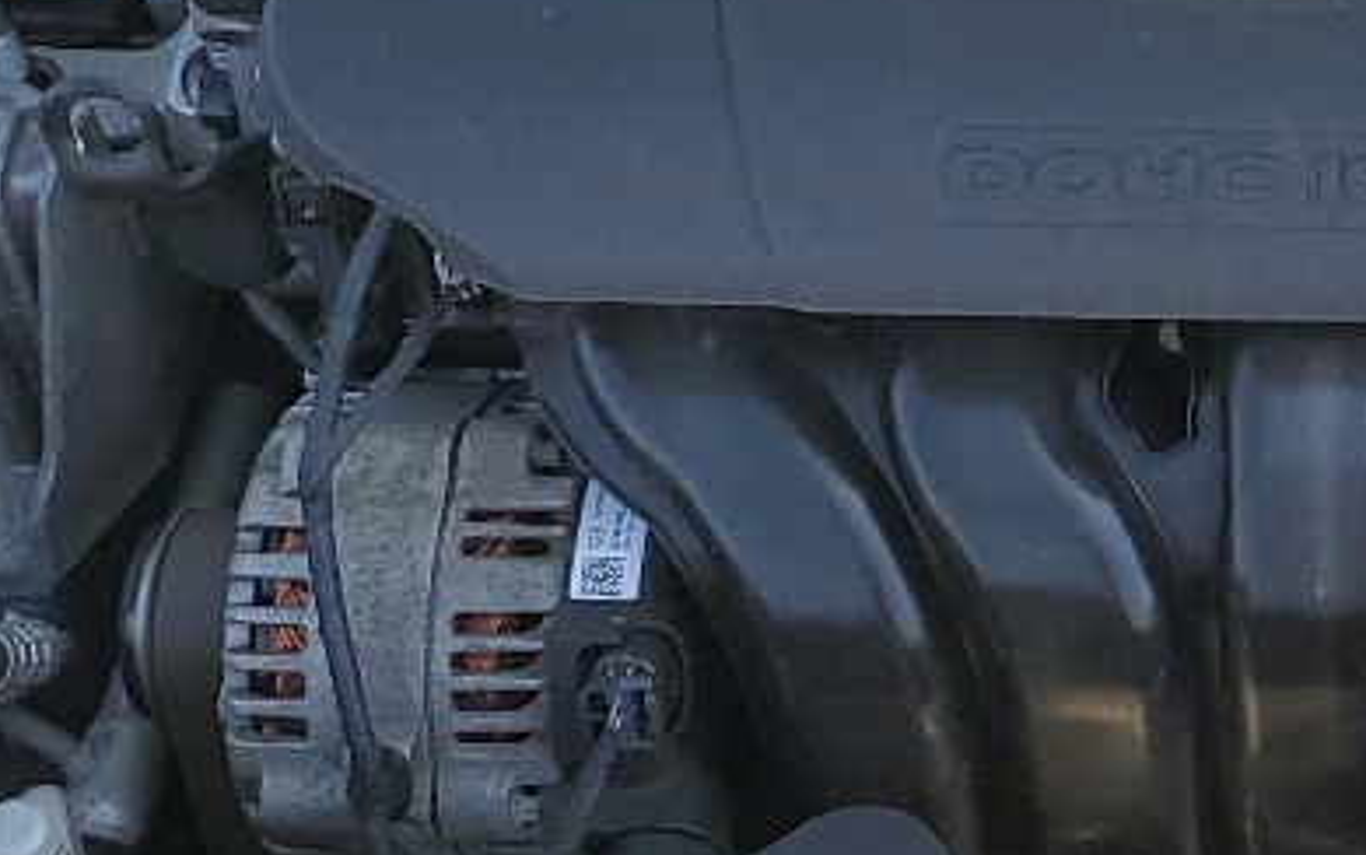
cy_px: 172
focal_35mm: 113
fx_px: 4208
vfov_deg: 11.6
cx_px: 1776
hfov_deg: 17.3
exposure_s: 1/909
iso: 50
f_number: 1.5
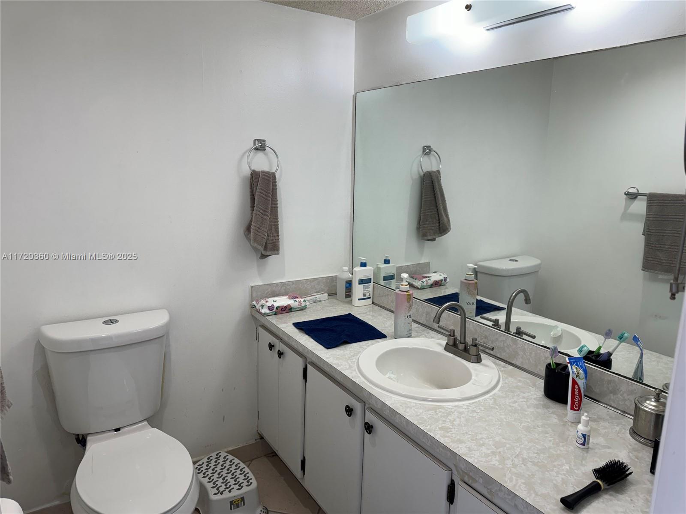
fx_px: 476
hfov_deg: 71.6
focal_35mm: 24
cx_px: 343
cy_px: 257
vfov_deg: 56.8
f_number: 1.78
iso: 64
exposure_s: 1/120
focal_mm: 6.76
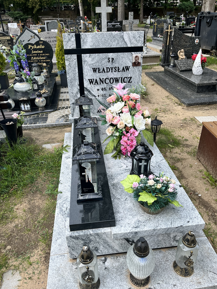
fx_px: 217
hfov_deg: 53.1
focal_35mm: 26
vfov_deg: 67.3
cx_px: 108
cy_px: 144
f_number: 1.6
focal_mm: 5.1
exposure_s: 1/1212
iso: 50
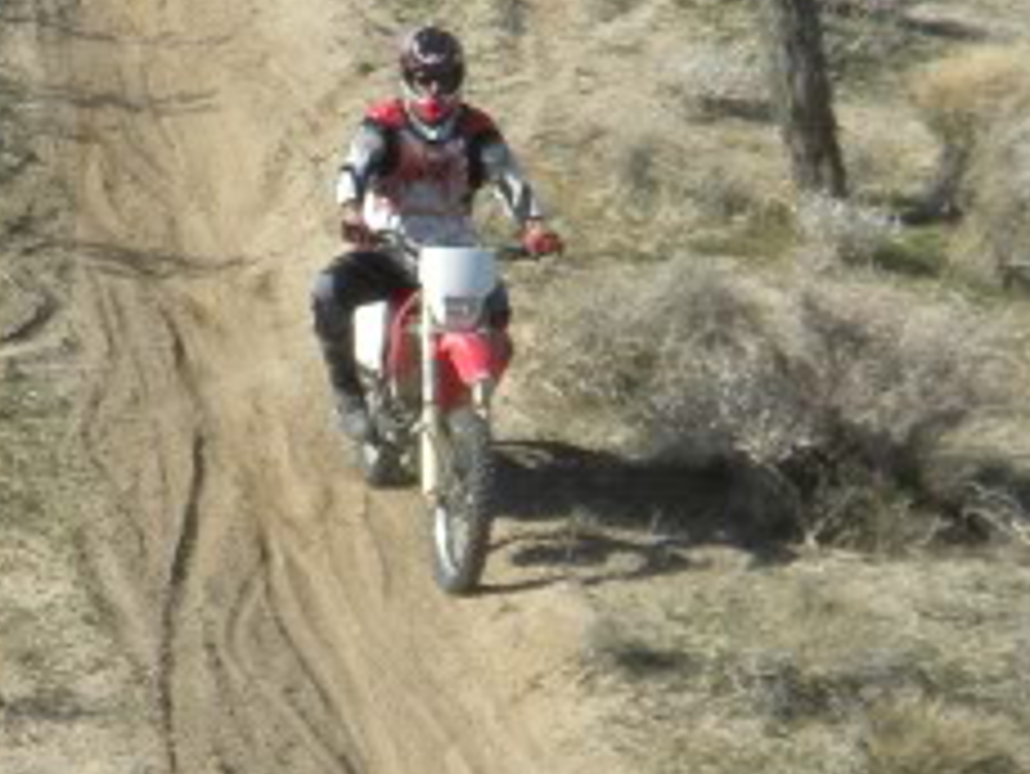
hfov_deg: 2.2
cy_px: 666
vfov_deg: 1.6
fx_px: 27032
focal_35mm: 908
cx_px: 436
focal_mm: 46.2
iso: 80
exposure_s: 1/557
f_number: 5.3
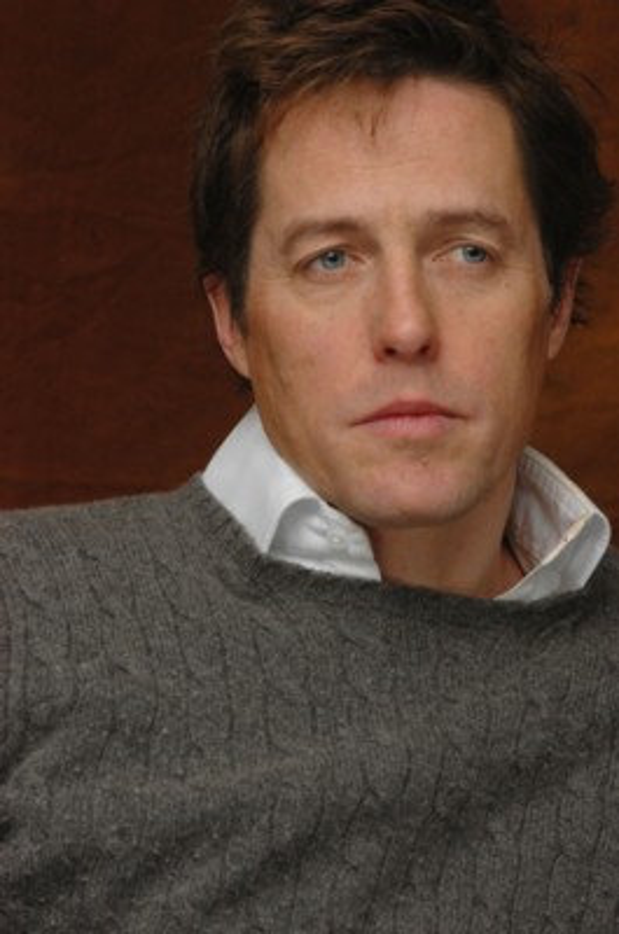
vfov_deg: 11.0
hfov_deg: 7.3
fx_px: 4857
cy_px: 467
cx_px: 310
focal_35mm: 188
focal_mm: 125
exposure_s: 1/1250
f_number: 10
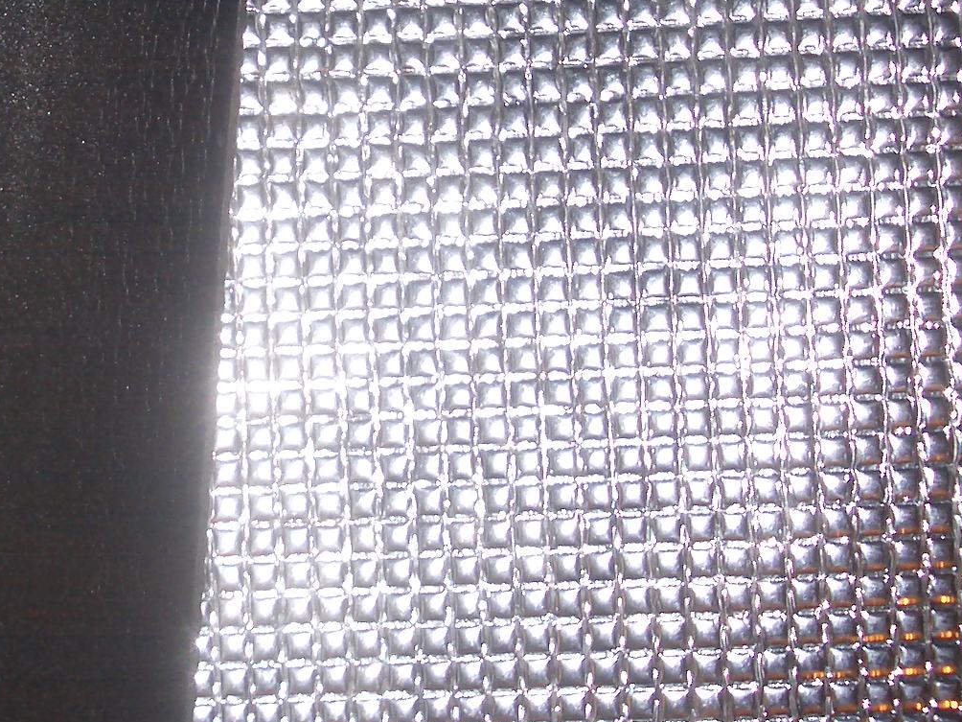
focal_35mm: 100
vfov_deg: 14.7
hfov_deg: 19.5
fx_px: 2779
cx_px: 266
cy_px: 192
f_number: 3.1
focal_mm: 8.2
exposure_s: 1/40
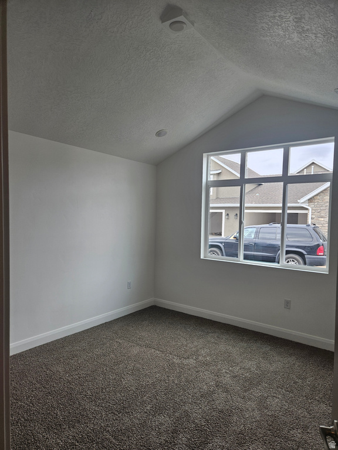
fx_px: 299
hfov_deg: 58.9
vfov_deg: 73.9
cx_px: 169
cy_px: 225
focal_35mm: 23
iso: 40
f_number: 1.8
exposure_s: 1/120
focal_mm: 5.4
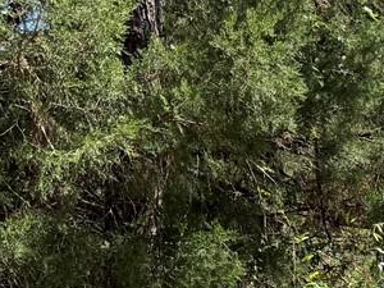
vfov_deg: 11.3
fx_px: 1420
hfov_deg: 13.1
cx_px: 803
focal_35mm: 128
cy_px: 378
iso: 100
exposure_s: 1/1689
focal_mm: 6.76
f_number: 1.78
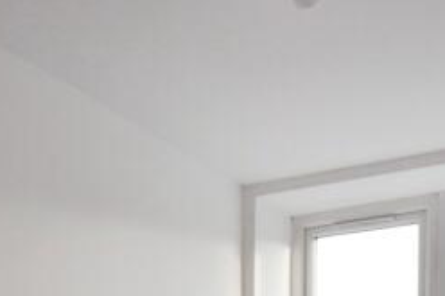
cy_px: 552
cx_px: 153
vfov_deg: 17.3
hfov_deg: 32.2
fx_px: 766
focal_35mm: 62
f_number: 5
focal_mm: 10
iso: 400
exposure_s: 1/100
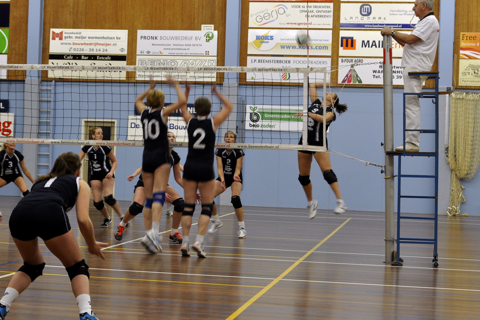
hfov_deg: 25.6
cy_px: 123
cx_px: 201
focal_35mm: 79
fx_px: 1053
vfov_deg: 17.3
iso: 640
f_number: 4
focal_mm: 36
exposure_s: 1/60
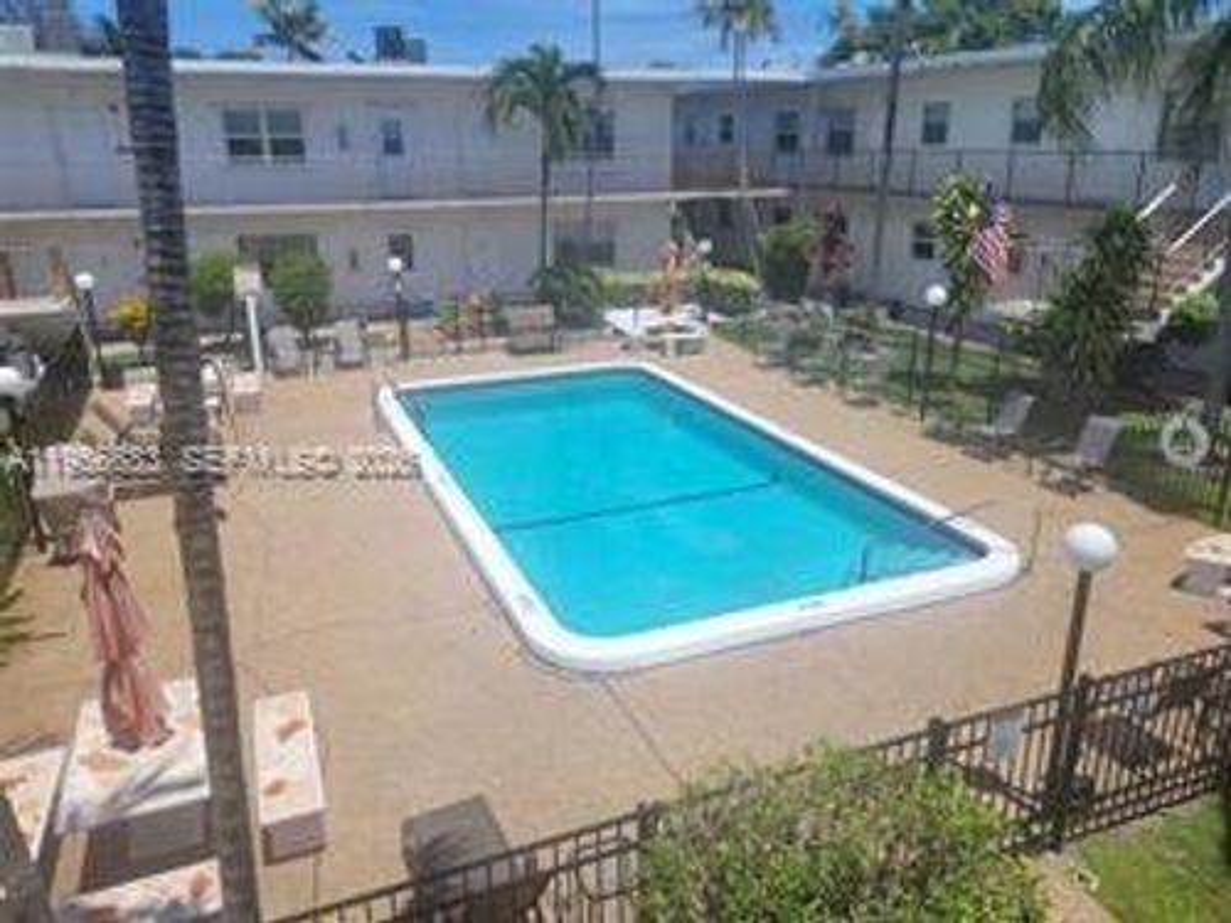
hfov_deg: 67.3
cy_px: 462
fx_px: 925
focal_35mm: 26
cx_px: 616
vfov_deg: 53.1
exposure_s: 1/3246
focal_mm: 5.4
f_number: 1.8
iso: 40
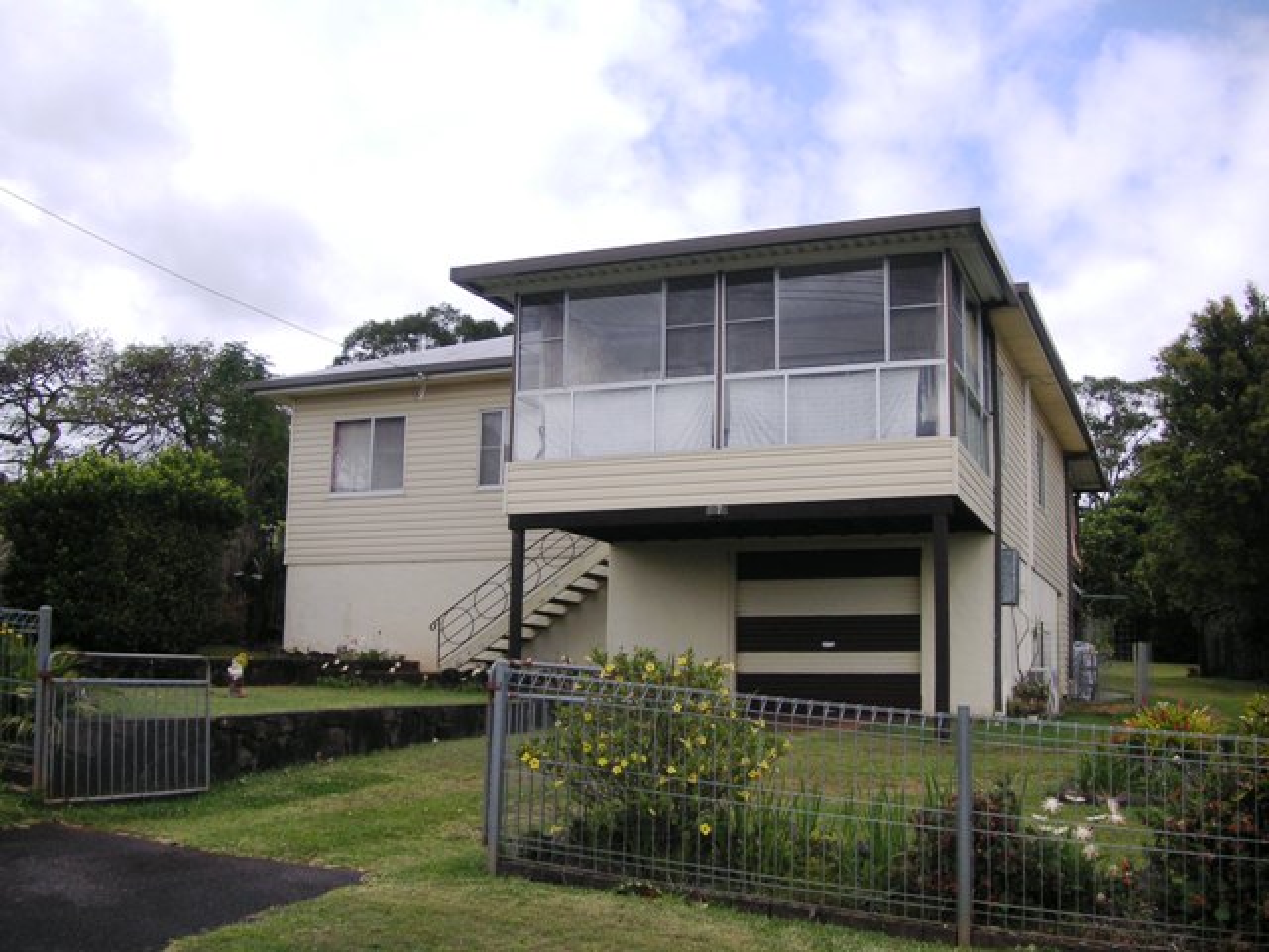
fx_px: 1356
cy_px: 476
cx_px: 634
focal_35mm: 37
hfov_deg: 50.1
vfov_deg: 38.7
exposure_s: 1/180
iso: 50
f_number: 6.7
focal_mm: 6.1
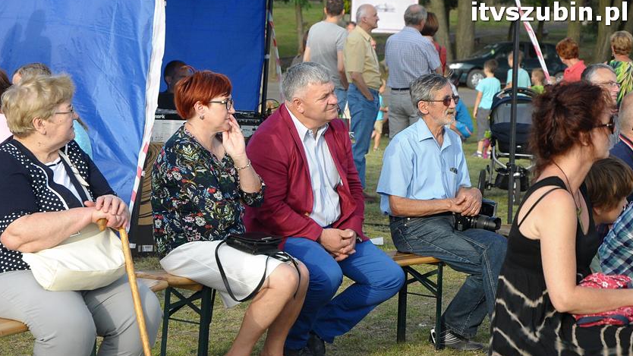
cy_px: 203
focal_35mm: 112
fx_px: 1880
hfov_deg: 19.1
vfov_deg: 10.8
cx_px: 320
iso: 800
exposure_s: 1/800
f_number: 7.1
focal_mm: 70
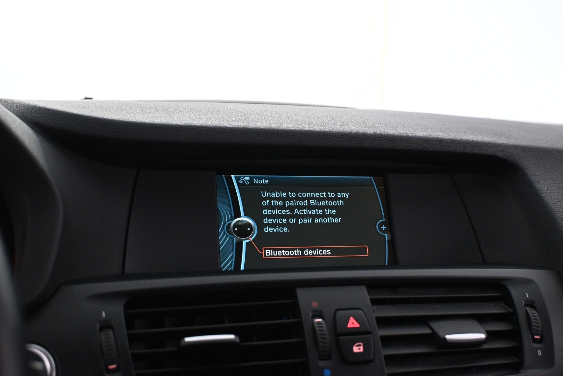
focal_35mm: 41
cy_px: 188
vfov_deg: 32.4
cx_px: 282
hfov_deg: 47.2
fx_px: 645
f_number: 4.5
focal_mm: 27.5
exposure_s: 1/40
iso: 2800
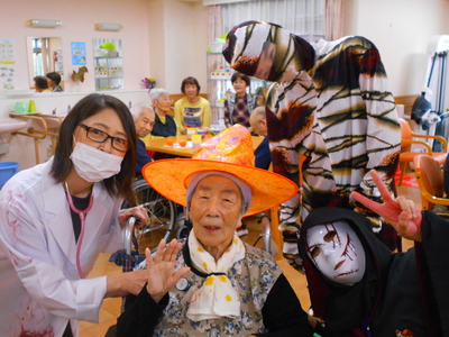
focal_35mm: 39
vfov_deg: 36.8
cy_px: 168
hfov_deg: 47.9
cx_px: 224
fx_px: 506
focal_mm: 6.7
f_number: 3.9
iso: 400
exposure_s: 1/30
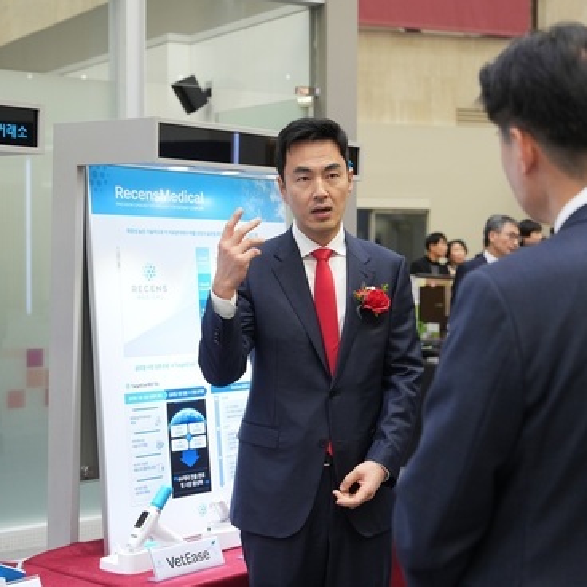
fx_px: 1266
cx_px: 357
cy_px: 291
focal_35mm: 66
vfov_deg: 26.1
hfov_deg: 26.0
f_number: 4
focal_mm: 51
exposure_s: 1/125
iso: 1250
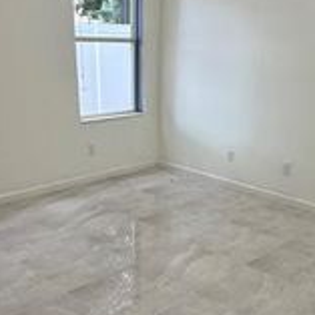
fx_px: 432
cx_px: 170
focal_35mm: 42
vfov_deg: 38.2
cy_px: 263
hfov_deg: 40.0
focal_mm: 2.22
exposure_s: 1/120
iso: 200
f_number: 2.2
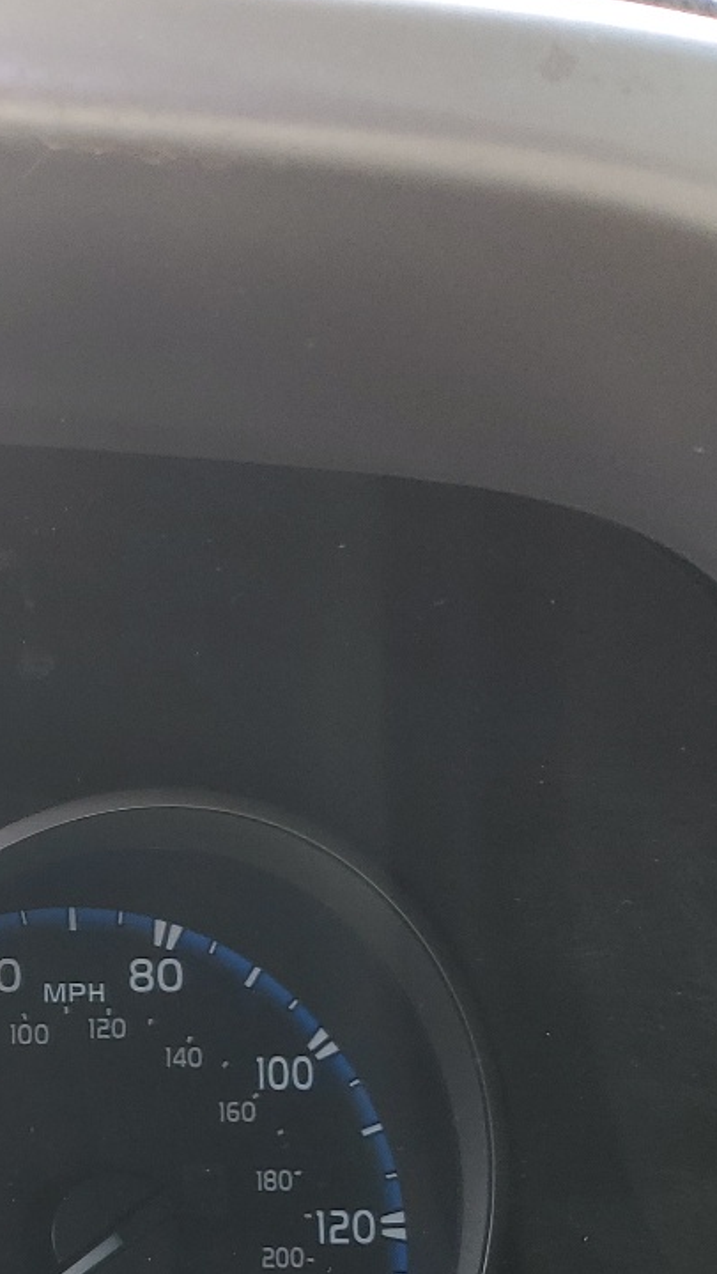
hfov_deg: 15.9
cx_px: -620
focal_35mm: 63
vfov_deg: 32.4
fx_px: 2127
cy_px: 1012
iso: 50
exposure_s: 1/137
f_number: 1.5
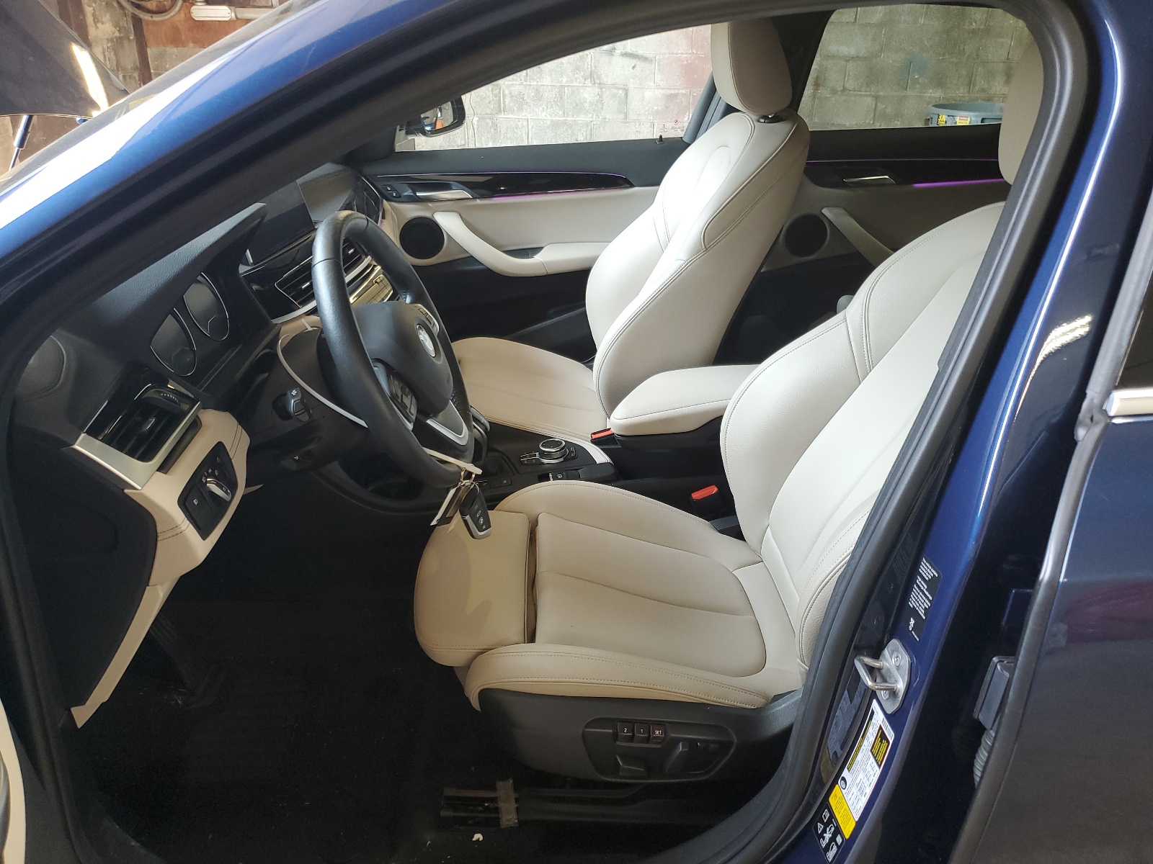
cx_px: 576
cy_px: 432
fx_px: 866
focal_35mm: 26
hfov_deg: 67.3
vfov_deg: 53.1
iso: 79
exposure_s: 1/60.2
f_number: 1.5
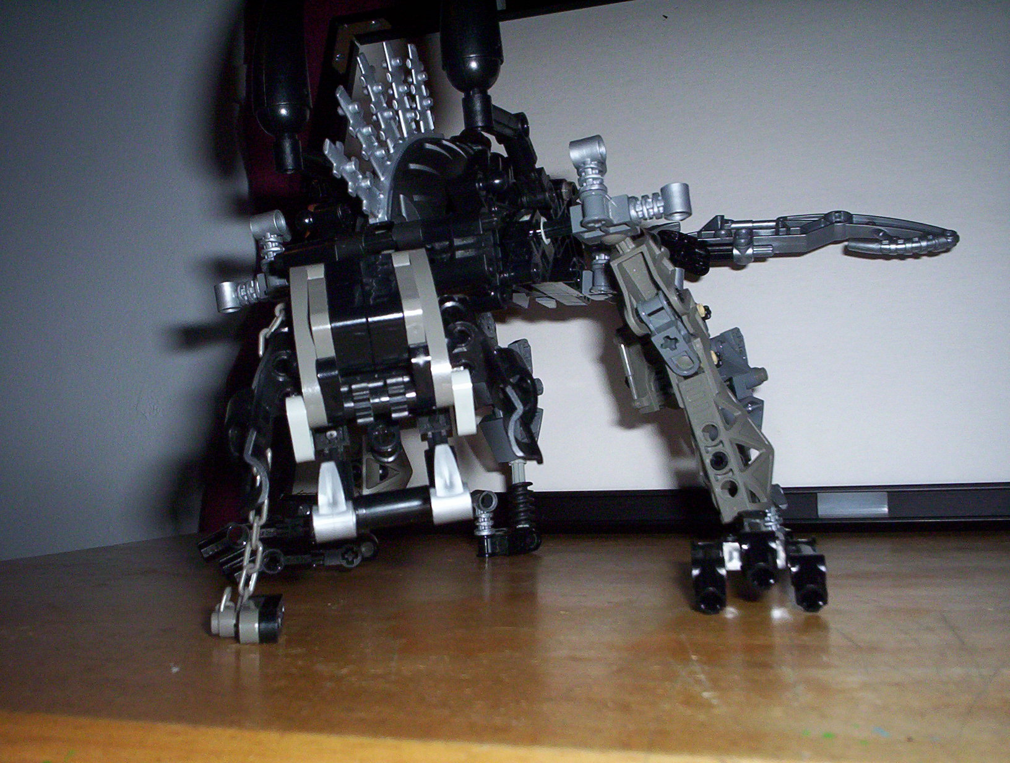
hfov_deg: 48.9
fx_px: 1111
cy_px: 382
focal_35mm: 38
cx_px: 505
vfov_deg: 37.9
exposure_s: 1/60
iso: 140
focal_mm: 4.99
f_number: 4.5
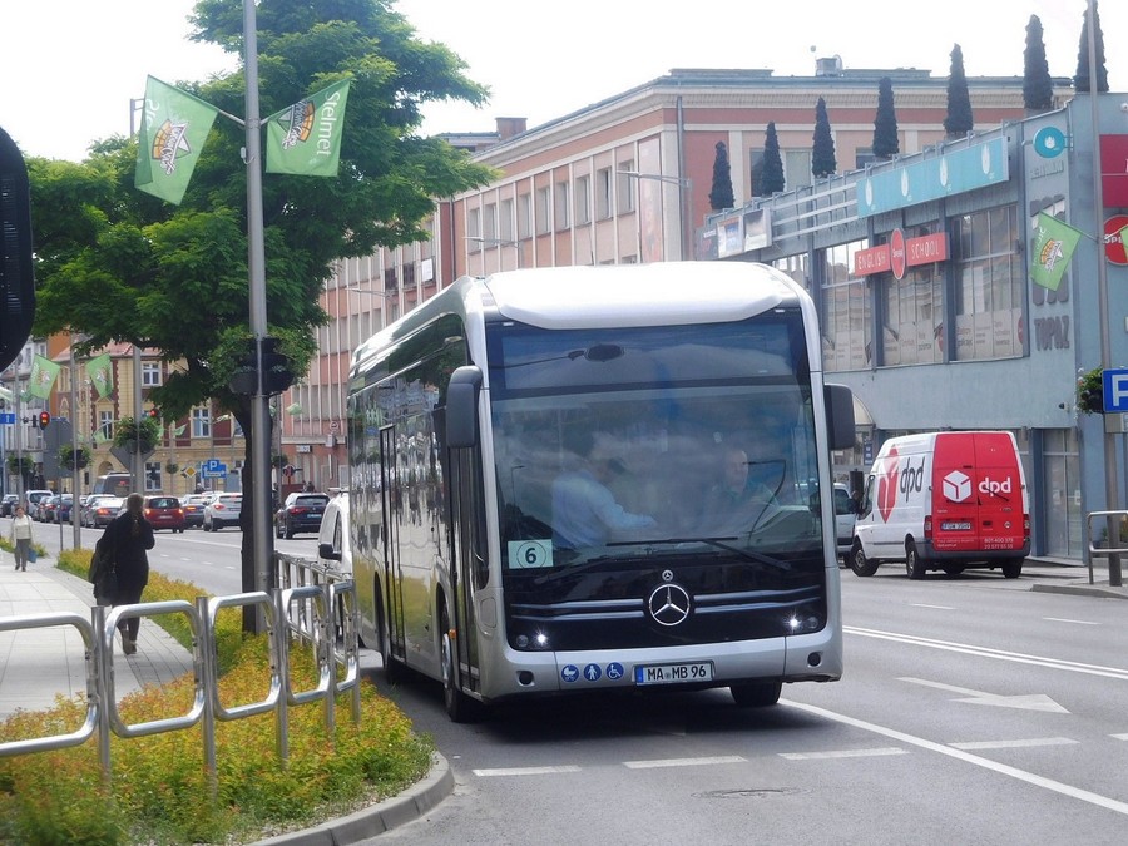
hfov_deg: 19.6
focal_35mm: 100
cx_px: 564
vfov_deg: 14.8
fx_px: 3259
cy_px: 423
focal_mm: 17.8
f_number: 4.8
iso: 125
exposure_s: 1/250
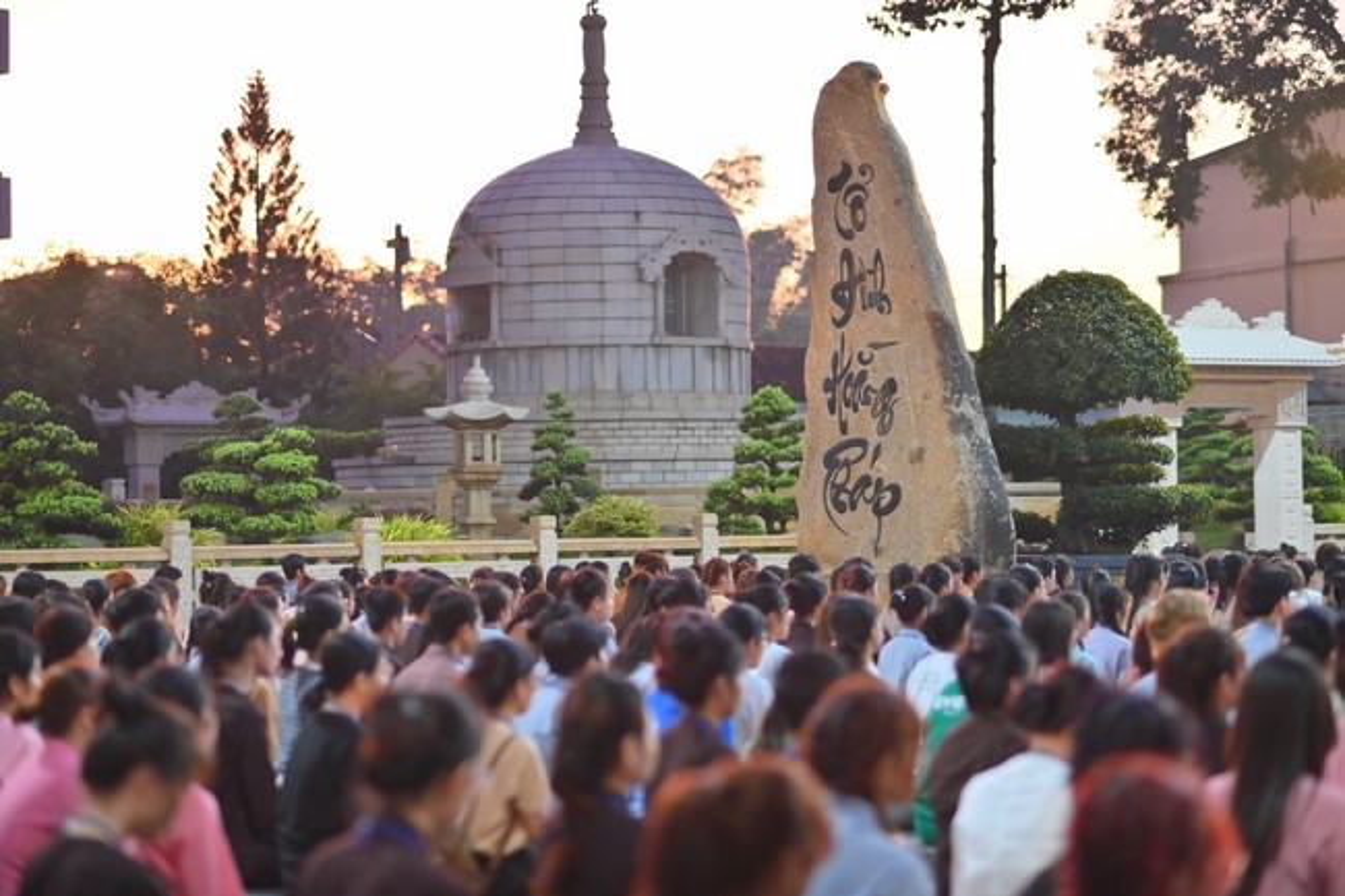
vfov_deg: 16.1
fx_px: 3175
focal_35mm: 85
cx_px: 672
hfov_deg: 23.9
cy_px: 448
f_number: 2.2
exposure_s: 1/125
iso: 1250
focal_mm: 85
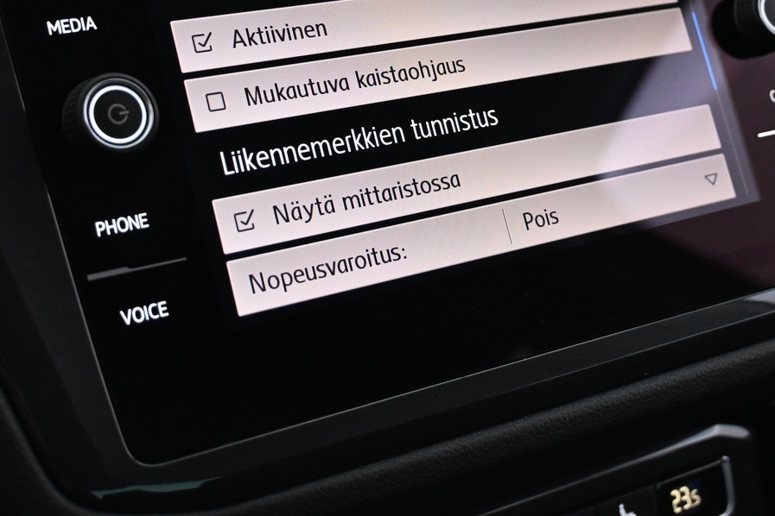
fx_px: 1399
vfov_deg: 20.6
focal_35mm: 65
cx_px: 354
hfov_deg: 30.9
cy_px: 72
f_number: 4.2
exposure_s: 1/40
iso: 2000
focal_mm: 24
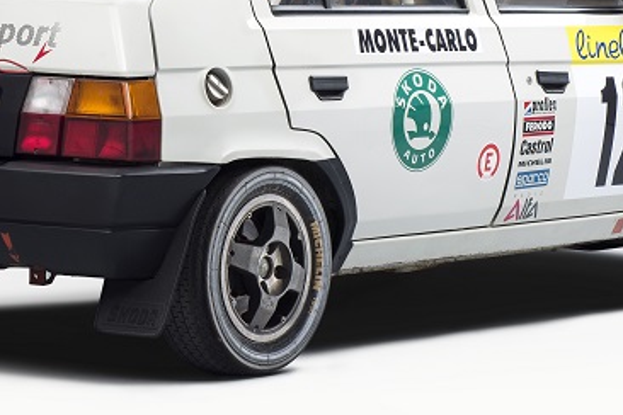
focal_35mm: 196
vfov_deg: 7.0
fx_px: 3392
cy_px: -37
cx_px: 231
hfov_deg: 10.5
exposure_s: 1
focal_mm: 70
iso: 100
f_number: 14
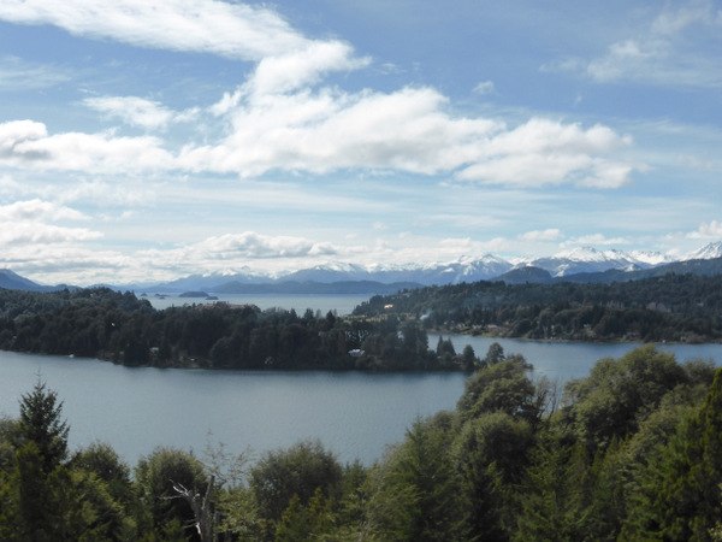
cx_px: 361
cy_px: 271
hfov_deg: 43.9
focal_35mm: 43
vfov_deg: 33.6
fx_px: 897
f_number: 4.5
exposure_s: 1/1600
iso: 160
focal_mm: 7.4
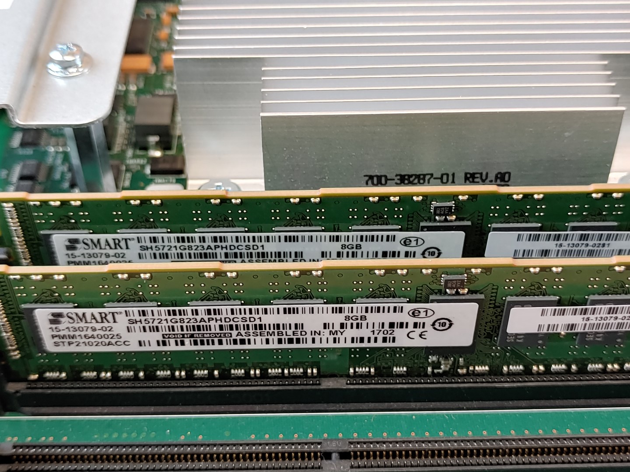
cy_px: 236
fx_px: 892
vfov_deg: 29.7
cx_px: 315
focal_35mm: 49
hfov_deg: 38.9
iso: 100
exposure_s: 1/40
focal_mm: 4.36
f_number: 1.8
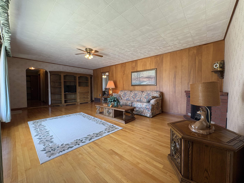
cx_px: 122
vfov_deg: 85.7
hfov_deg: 102.1
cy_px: 92
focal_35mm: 14
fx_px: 99
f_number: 2.2
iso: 160
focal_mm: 2.22
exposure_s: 1/60
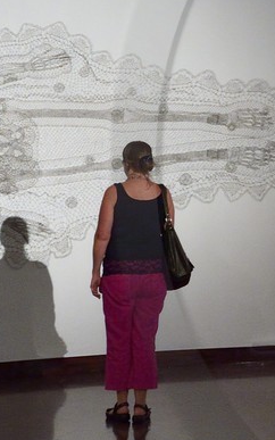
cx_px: 574
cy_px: 165
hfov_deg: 11.5
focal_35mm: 101
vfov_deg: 20.5
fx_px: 1211
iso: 1250
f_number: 4.5
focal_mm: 24
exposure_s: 1/50
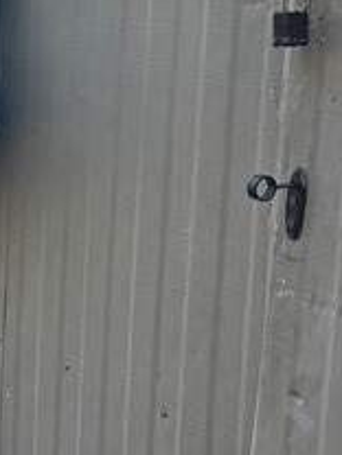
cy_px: 262
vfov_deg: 16.7
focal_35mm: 118
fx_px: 1554
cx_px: -355
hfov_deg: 11.3
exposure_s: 1/1522
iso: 100
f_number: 1.78
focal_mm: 6.76
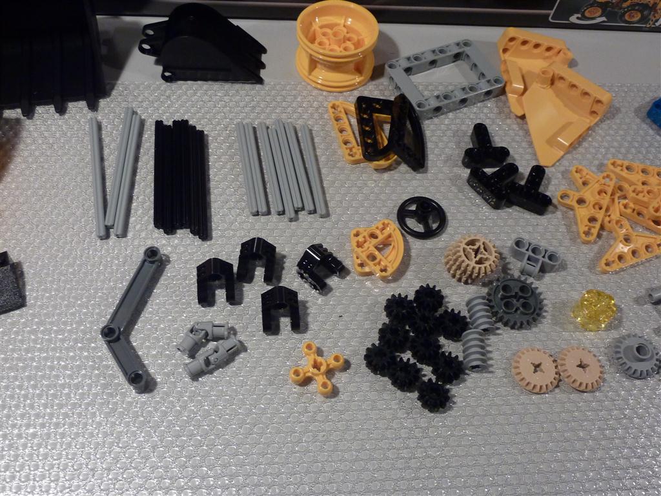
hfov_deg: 52.6
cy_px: 248
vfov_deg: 40.7
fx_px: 668
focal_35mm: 35
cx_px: 330
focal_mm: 5.7
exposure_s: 1/30
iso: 250
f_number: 3.5
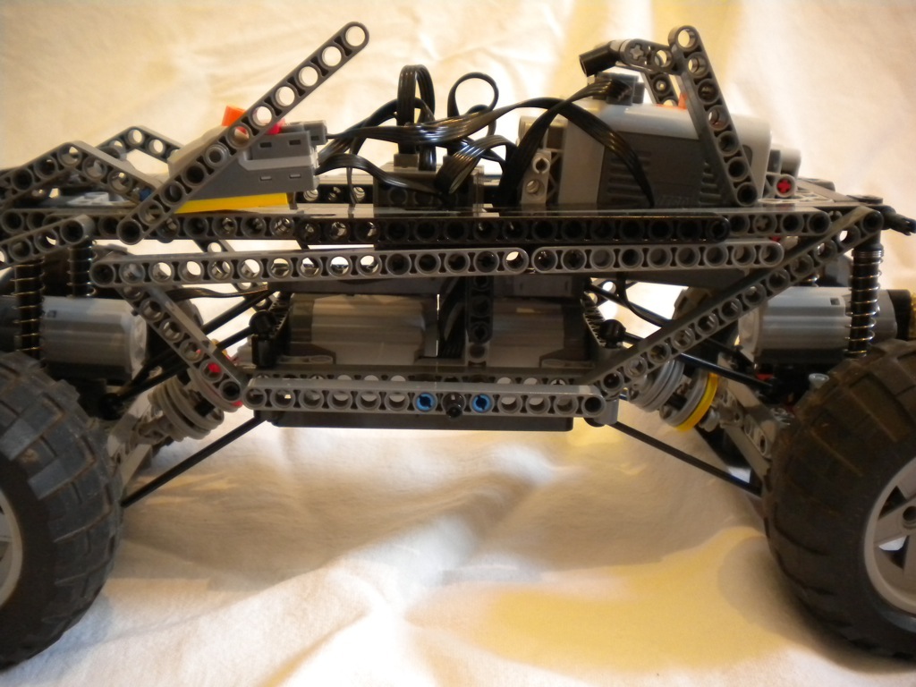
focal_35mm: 35
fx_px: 926
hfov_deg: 52.6
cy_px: 344
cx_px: 458
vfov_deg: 40.7
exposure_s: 1/16.6
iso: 400
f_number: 3.1
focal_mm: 6.3
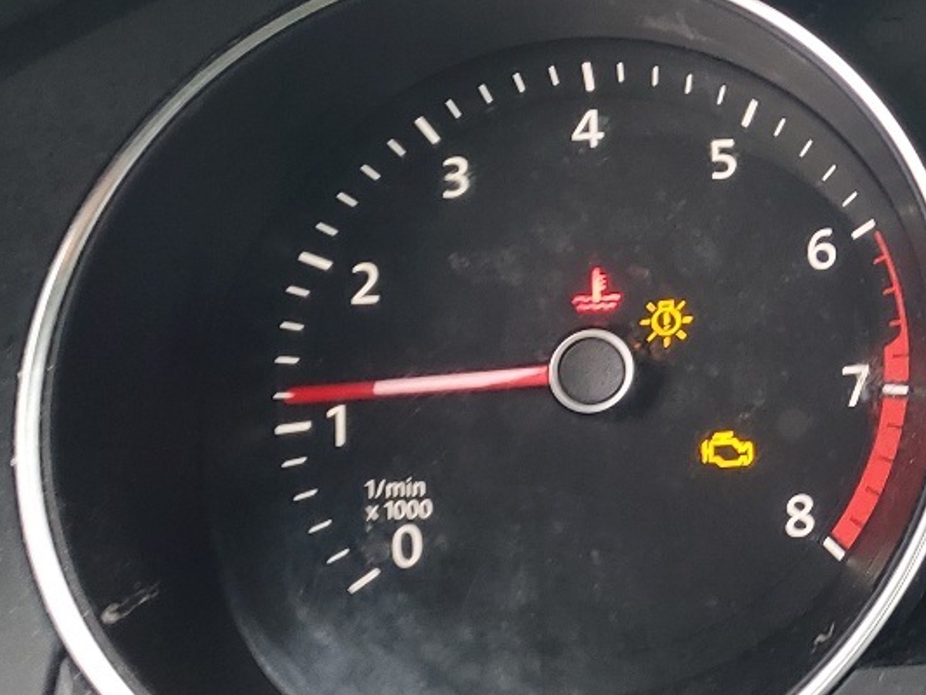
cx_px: 1072
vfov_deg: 18.7
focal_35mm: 78
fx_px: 2087
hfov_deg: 23.2
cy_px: 122
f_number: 1.5
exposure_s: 1/50
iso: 55
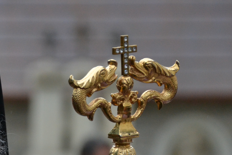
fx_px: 4002
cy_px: 228
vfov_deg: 2.2
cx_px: -7
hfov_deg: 3.3
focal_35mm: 621
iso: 800
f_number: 5.6
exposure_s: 1/400
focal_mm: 140
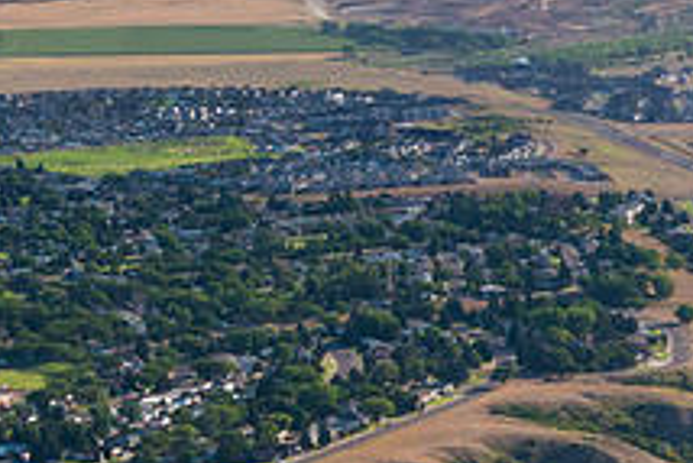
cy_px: 562
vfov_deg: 6.7
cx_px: 1723
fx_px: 3949
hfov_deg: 9.0
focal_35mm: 205
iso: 800
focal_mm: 38
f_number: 9
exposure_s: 1/640
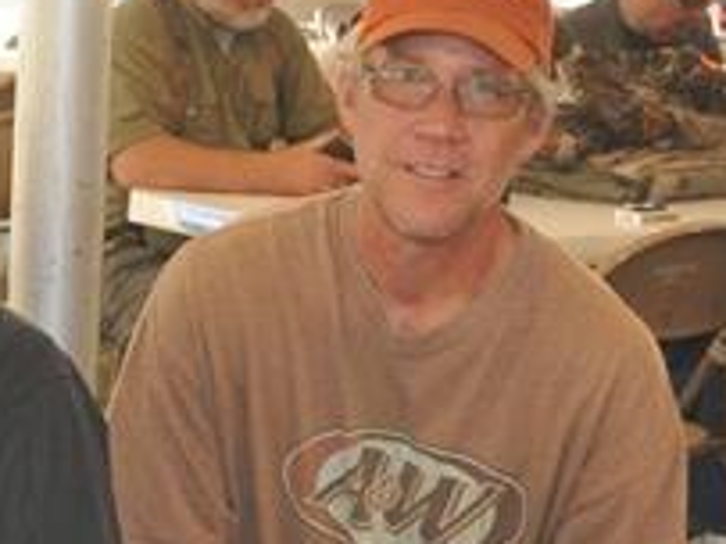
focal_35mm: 127
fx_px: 2662
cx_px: -100
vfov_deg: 11.7
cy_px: 310
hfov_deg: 15.1
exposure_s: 1/80
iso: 800
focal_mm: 28
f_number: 4
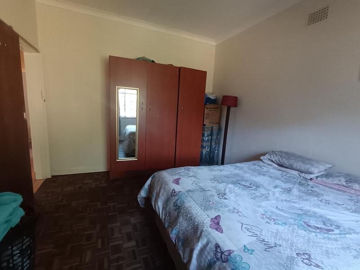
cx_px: 180
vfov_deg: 74.7
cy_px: 135
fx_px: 177
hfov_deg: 91.0
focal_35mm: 17
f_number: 2.2
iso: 915
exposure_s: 1/25
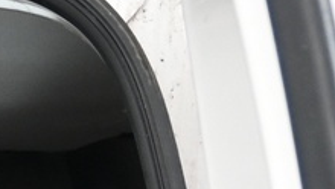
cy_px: 761
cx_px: -530
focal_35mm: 226
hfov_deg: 8.5
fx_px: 2008
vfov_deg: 4.9
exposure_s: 1/30
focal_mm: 19.5
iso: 800
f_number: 3.8
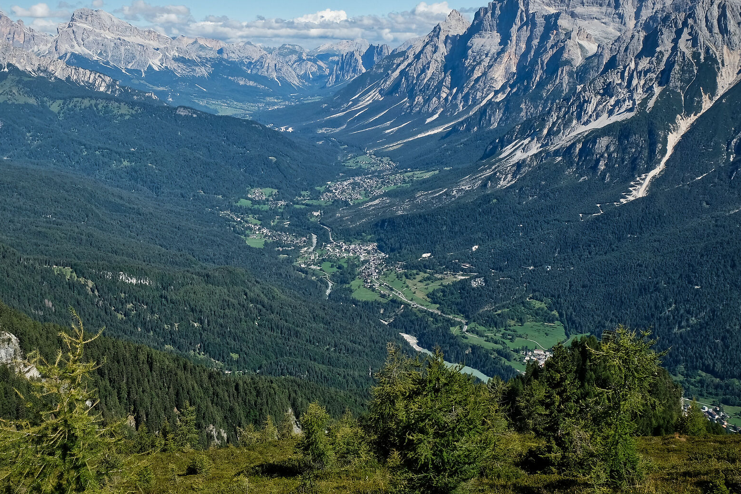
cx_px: 347
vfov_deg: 28.0
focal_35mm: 48
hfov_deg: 41.1
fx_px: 988
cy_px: 213
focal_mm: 20.5
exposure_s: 1/350
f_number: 10
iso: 200
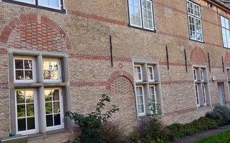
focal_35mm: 36
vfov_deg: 35.3
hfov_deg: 54.2
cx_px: 115
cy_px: 78
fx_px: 225
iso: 200
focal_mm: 20.5
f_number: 5.6
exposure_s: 1/250
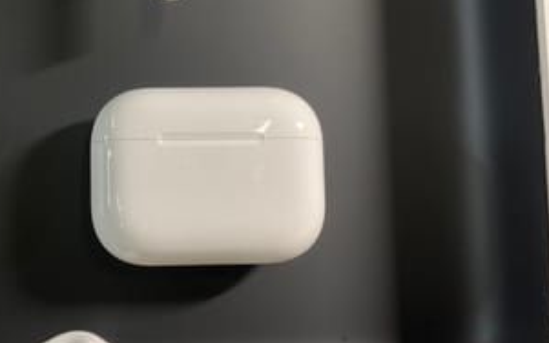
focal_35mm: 51
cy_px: 132
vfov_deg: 25.3
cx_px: 166
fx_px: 763
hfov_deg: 38.9
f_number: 1.8
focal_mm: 3
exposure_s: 1/50
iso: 80
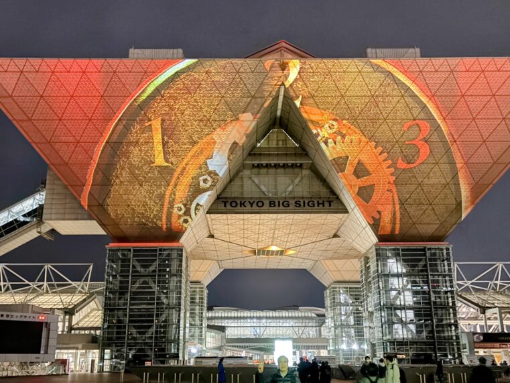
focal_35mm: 35
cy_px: 219
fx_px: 516
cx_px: 247
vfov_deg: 40.6
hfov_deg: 52.6
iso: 1000
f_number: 1.6
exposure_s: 1/20
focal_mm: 5.96
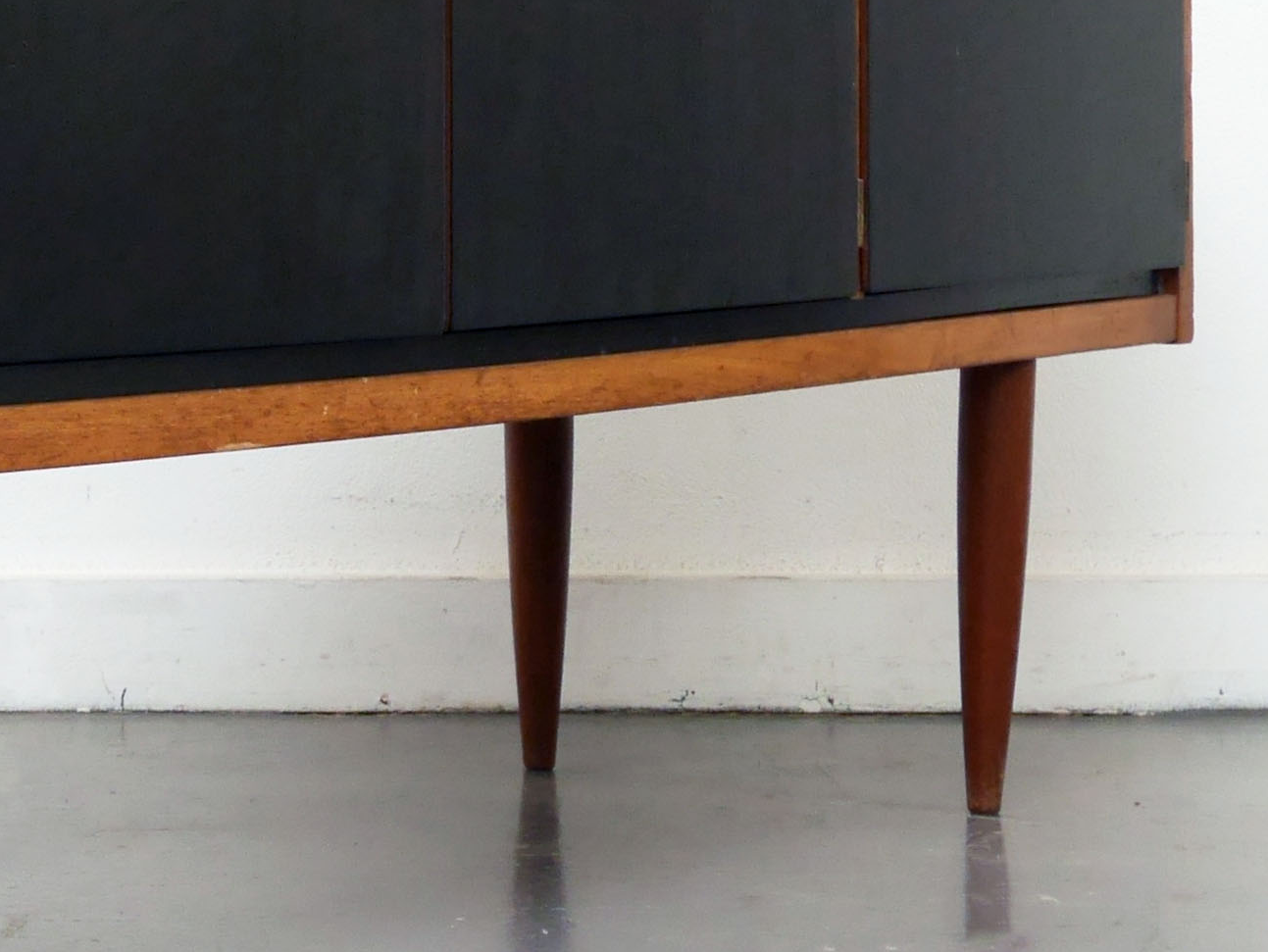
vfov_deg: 10.9
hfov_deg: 14.3
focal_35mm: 135
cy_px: -77
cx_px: -103
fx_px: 4947
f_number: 5.6
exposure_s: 1/60
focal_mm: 19
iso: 800
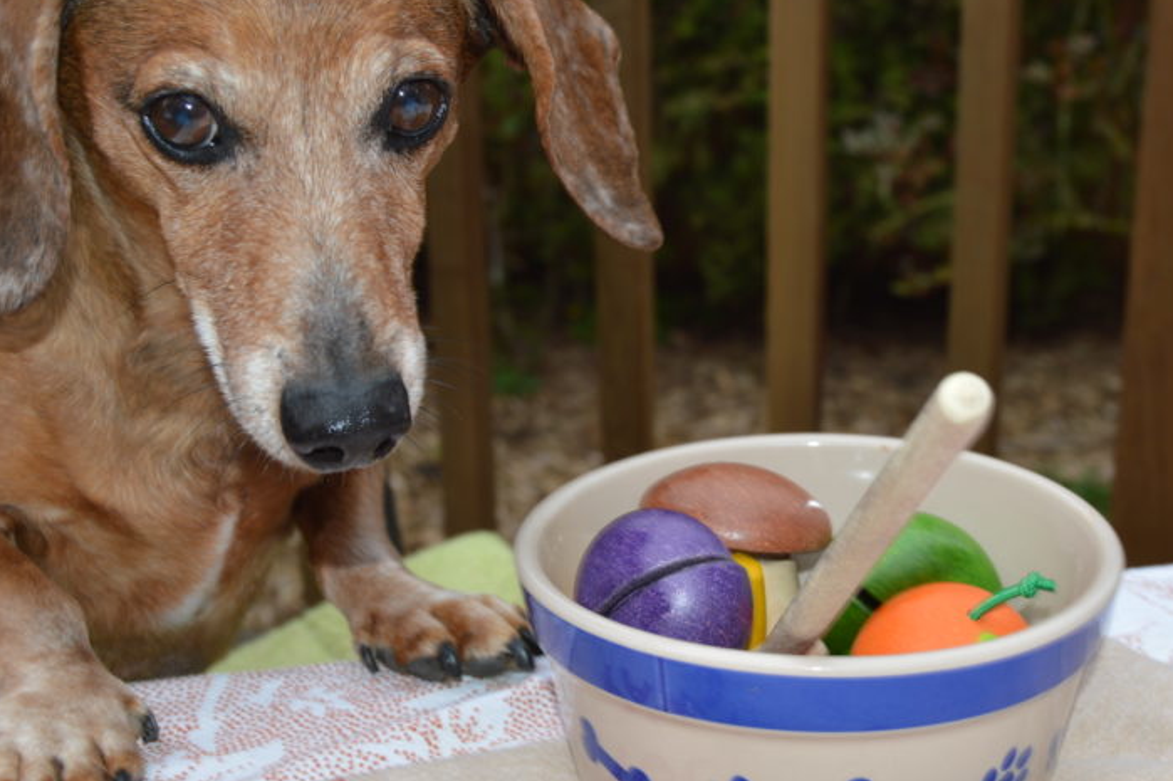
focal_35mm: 65
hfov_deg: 31.1
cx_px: 708
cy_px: 430
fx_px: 2104
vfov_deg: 21.0
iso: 100
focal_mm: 35
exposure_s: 1/60
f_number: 8
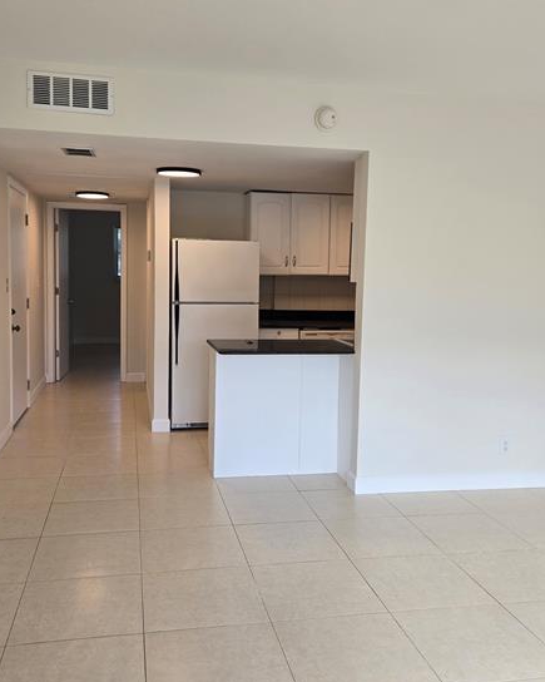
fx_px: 666
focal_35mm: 33
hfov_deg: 44.5
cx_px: 267
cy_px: 323
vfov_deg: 54.2
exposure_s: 1/120
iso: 40
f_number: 1.8
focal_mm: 5.4
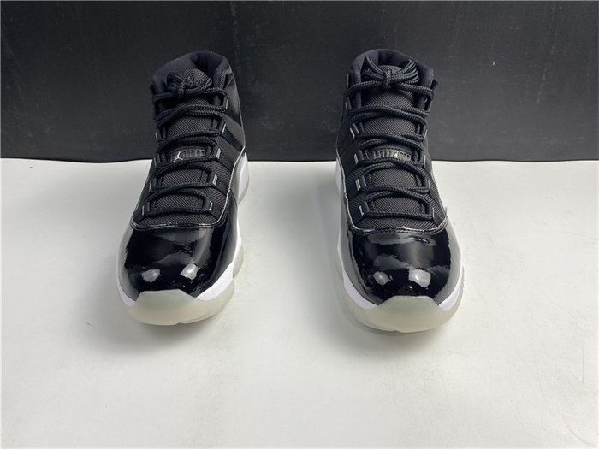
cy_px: 224
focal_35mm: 26
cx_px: 300
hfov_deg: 67.3
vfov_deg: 53.1
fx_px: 450
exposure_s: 1/100
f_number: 1.8
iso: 50
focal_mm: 4.25
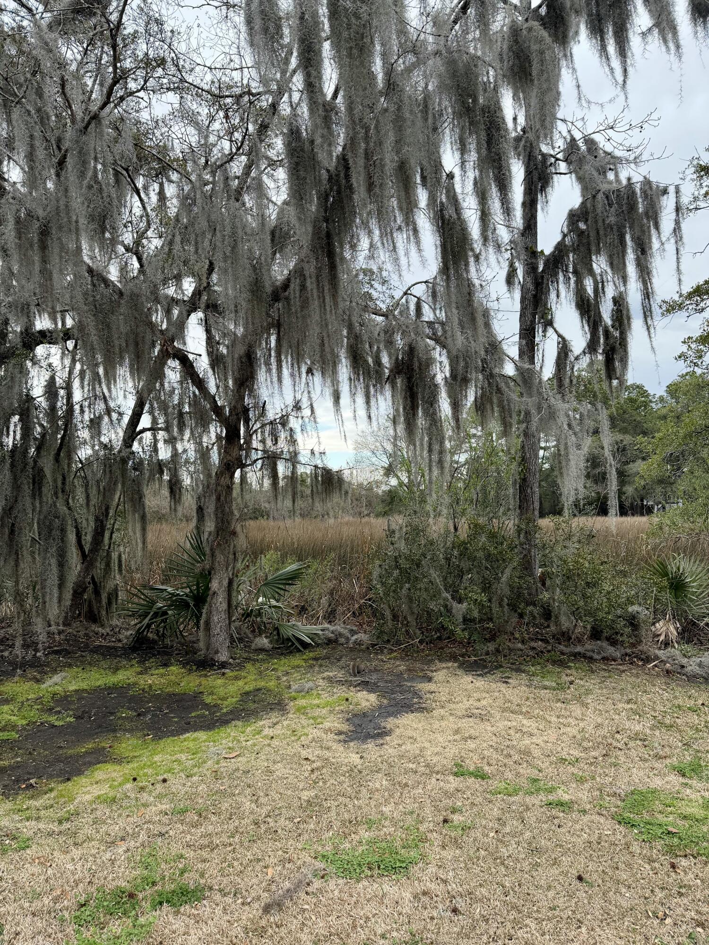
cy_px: 472
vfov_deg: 71.6
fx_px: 655
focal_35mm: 24
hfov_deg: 56.8
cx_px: 354
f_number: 1.78
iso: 100
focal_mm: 6.76
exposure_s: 1/607
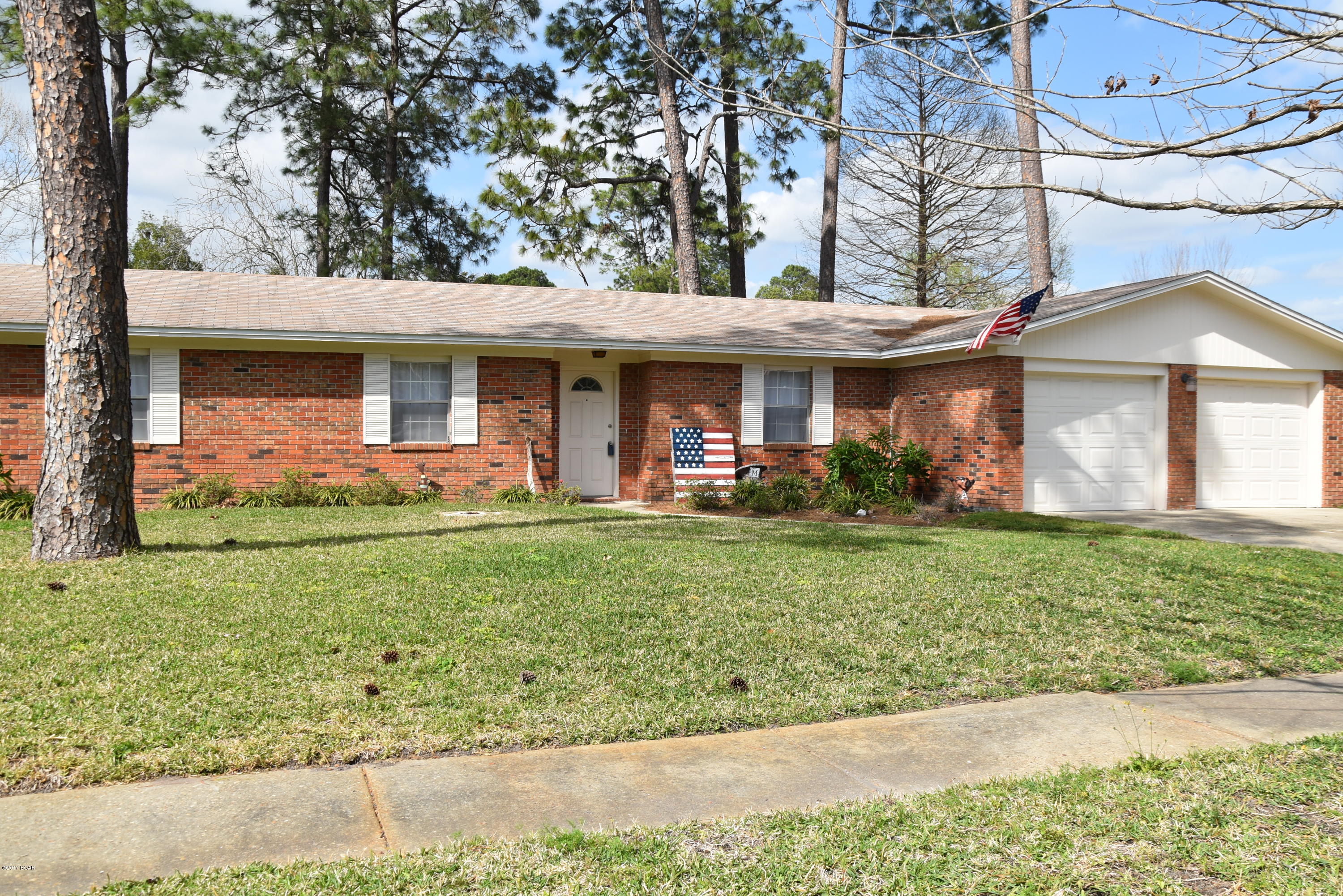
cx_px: 672
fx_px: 1175
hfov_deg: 59.5
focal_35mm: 32
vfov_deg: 41.7
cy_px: 448
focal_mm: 21
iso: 200
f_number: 9
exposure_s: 1/320
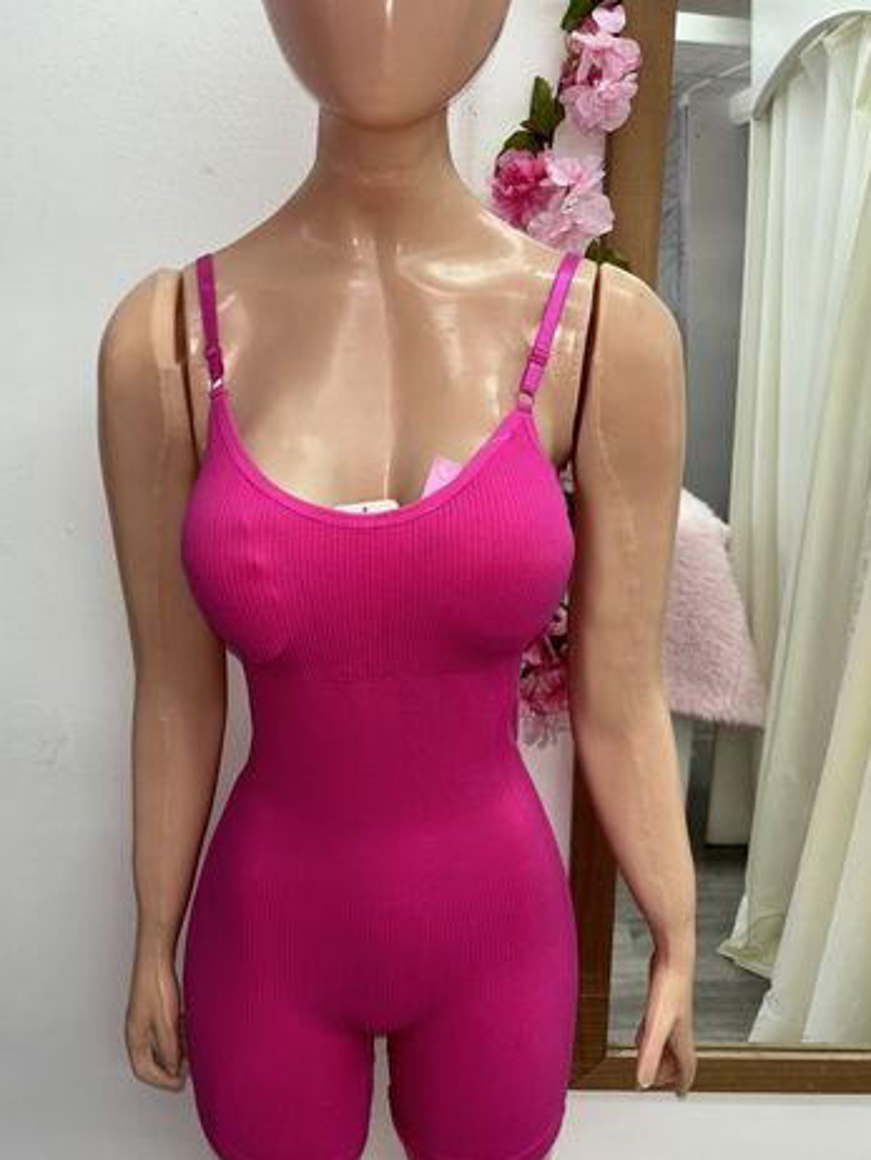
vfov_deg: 59.9
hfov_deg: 46.7
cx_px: 379
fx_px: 1006
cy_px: 626
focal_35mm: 30
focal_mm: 5.96
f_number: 1.6
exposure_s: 1/32
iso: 40
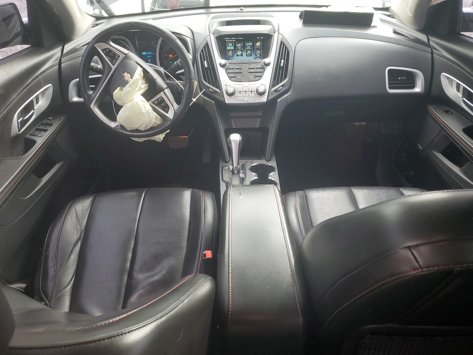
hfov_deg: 67.3
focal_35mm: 26
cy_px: 178
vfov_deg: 53.1
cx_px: 236
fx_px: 355
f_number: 1.5
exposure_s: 1/120
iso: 53
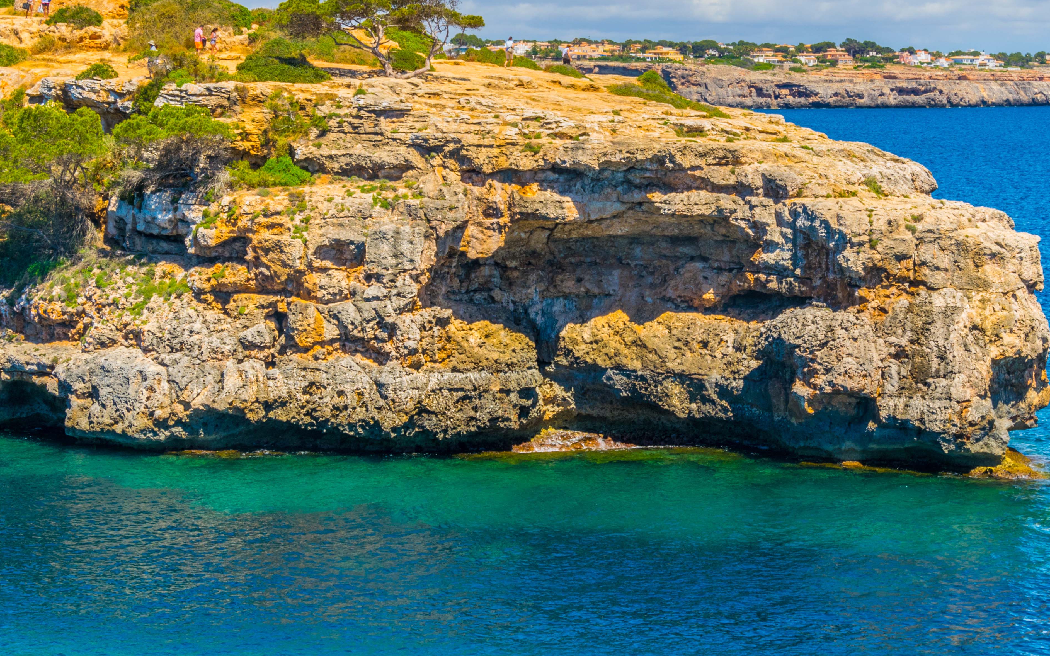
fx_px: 2575
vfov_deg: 14.5
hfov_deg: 23.0
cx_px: 590
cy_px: 165
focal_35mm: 90
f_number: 10
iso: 100
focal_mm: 38
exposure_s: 1/125
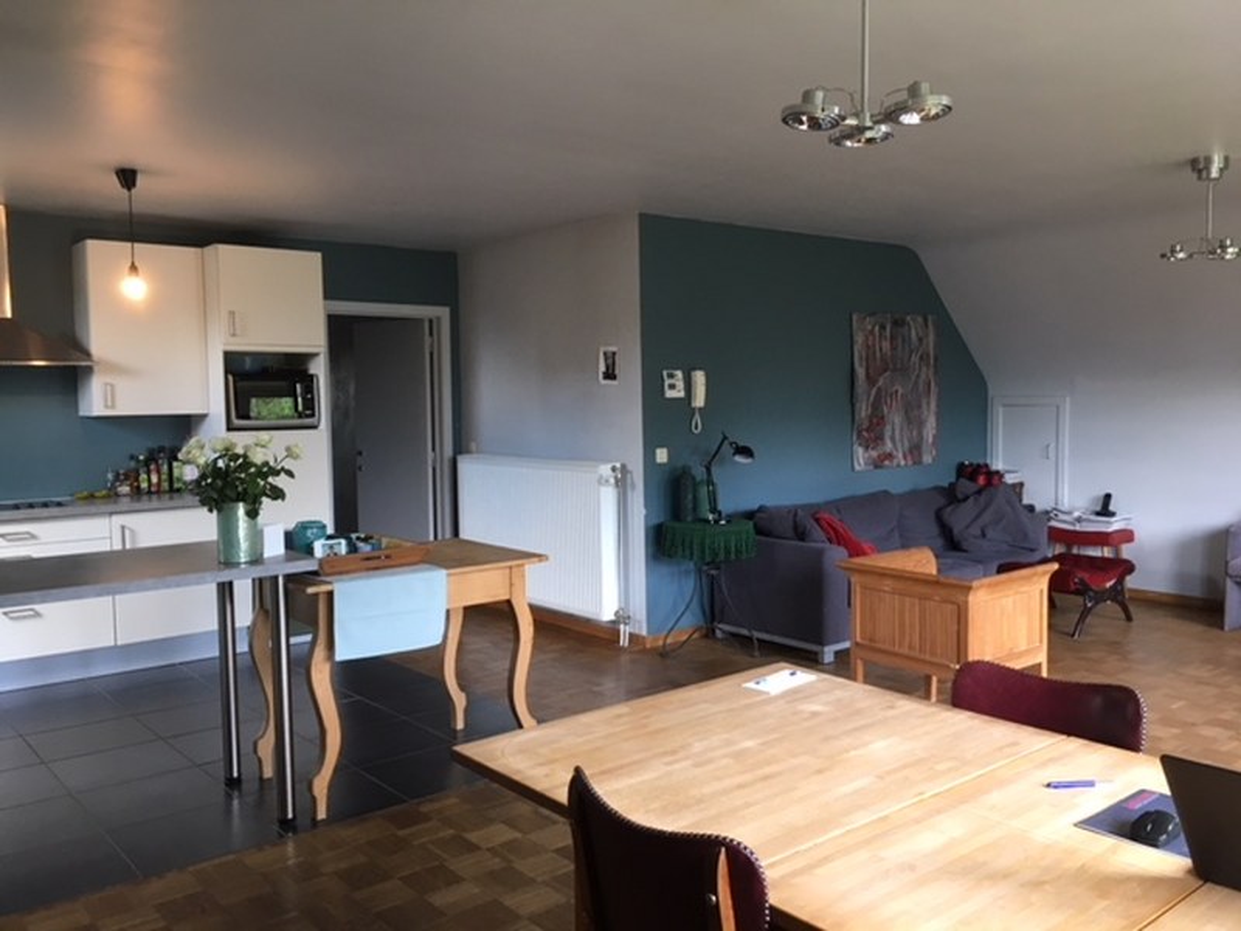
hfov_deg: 61.7
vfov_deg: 48.2
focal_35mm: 29
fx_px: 1040
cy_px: 466
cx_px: 620
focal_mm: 4.15
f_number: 2.2
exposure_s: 1/33
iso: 100
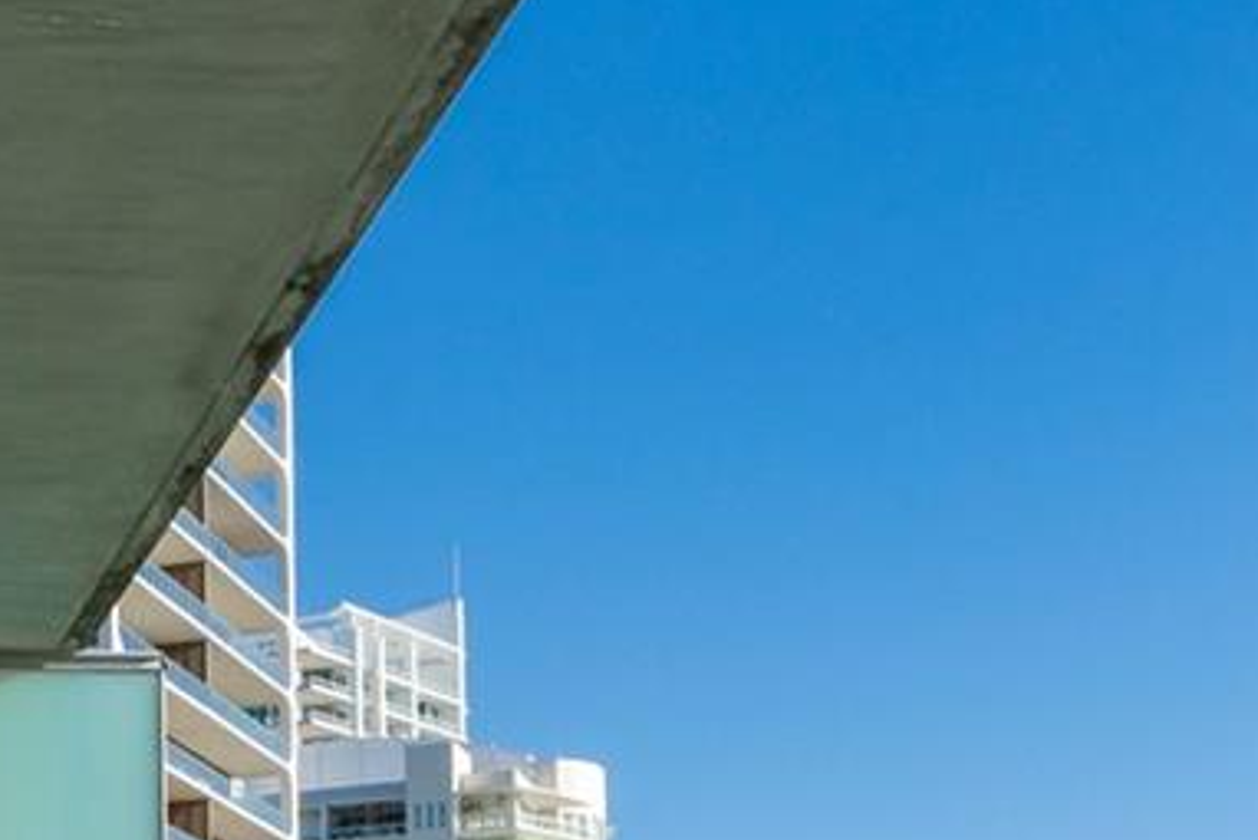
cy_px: 1476
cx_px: -300
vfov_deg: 16.7
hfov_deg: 25.7
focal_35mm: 69
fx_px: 2415
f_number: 9
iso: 320
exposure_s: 1/400
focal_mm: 11
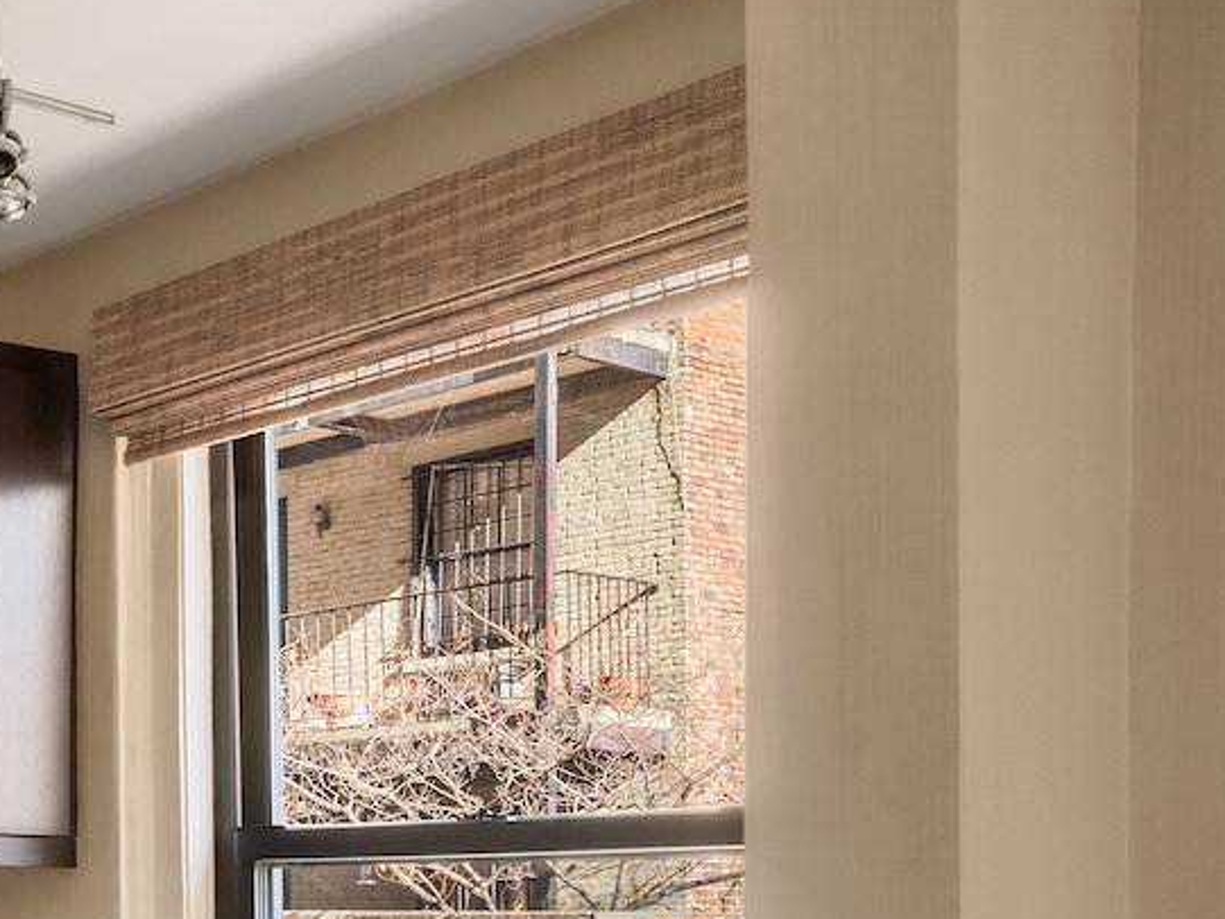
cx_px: -768
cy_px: 860
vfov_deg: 28.8
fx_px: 1699
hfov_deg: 25.2
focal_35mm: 48
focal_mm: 15
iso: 400
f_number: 11
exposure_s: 2
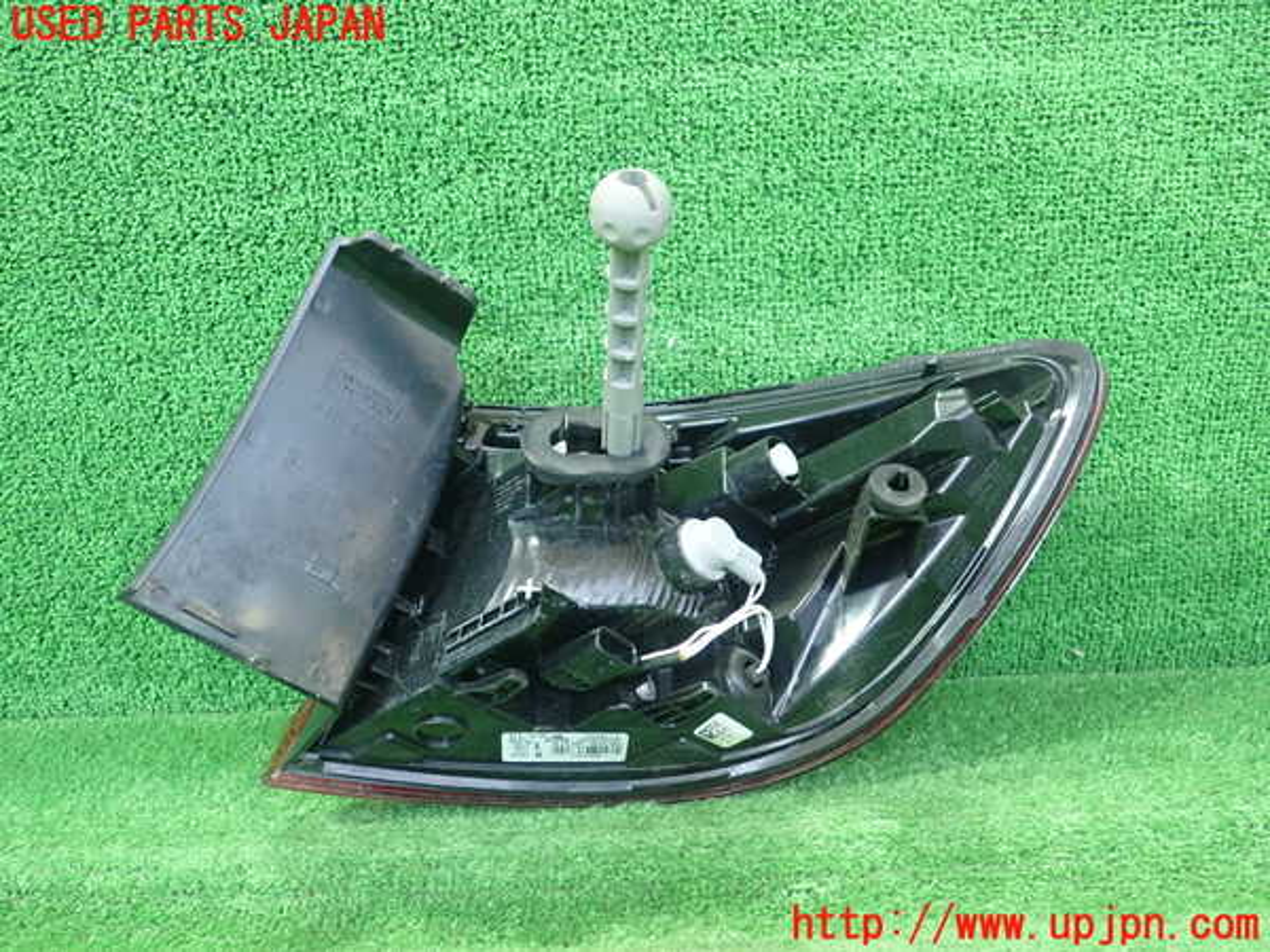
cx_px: 635
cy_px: 476
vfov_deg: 46.8
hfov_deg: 60.0
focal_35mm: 30
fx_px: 1101
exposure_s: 1/100
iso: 800
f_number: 2.3
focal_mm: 5.5
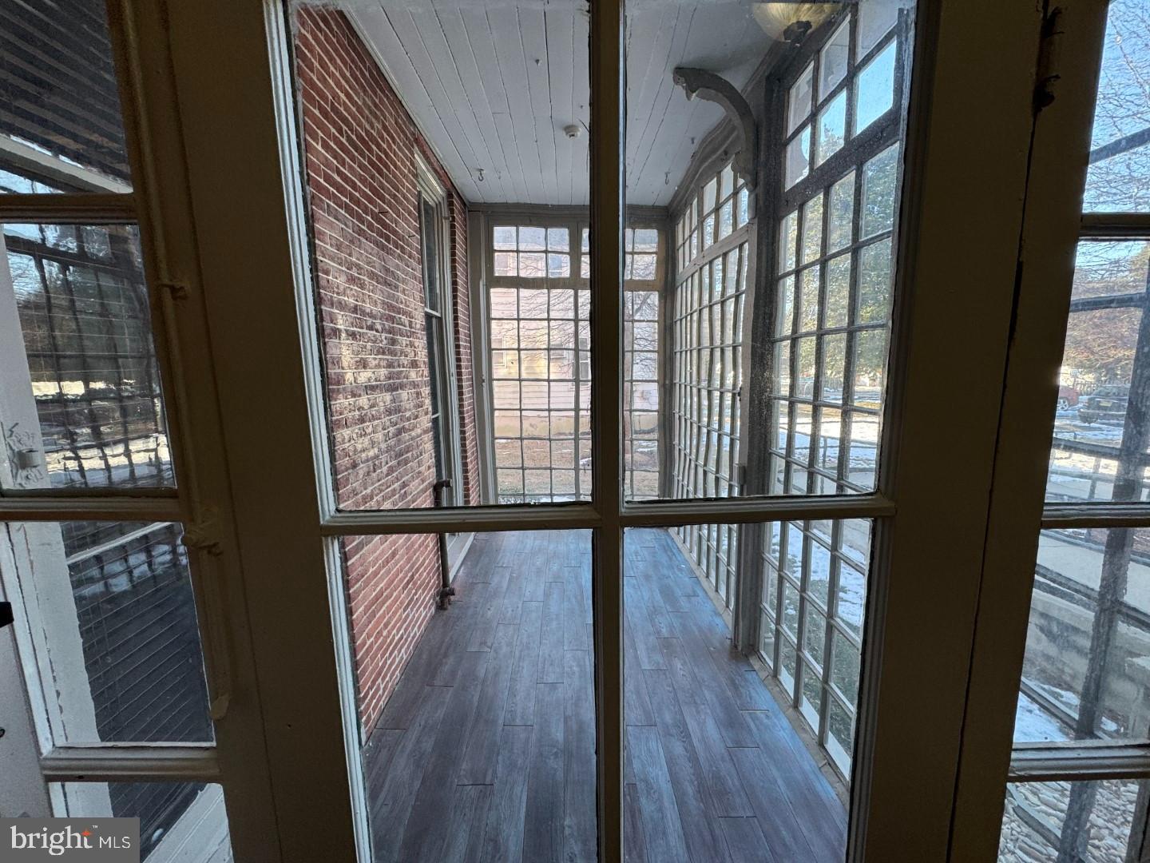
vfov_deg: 85.7
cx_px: 575
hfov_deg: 102.1
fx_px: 465
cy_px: 432
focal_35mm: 14
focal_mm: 2.22
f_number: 2.2
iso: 64
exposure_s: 1/120
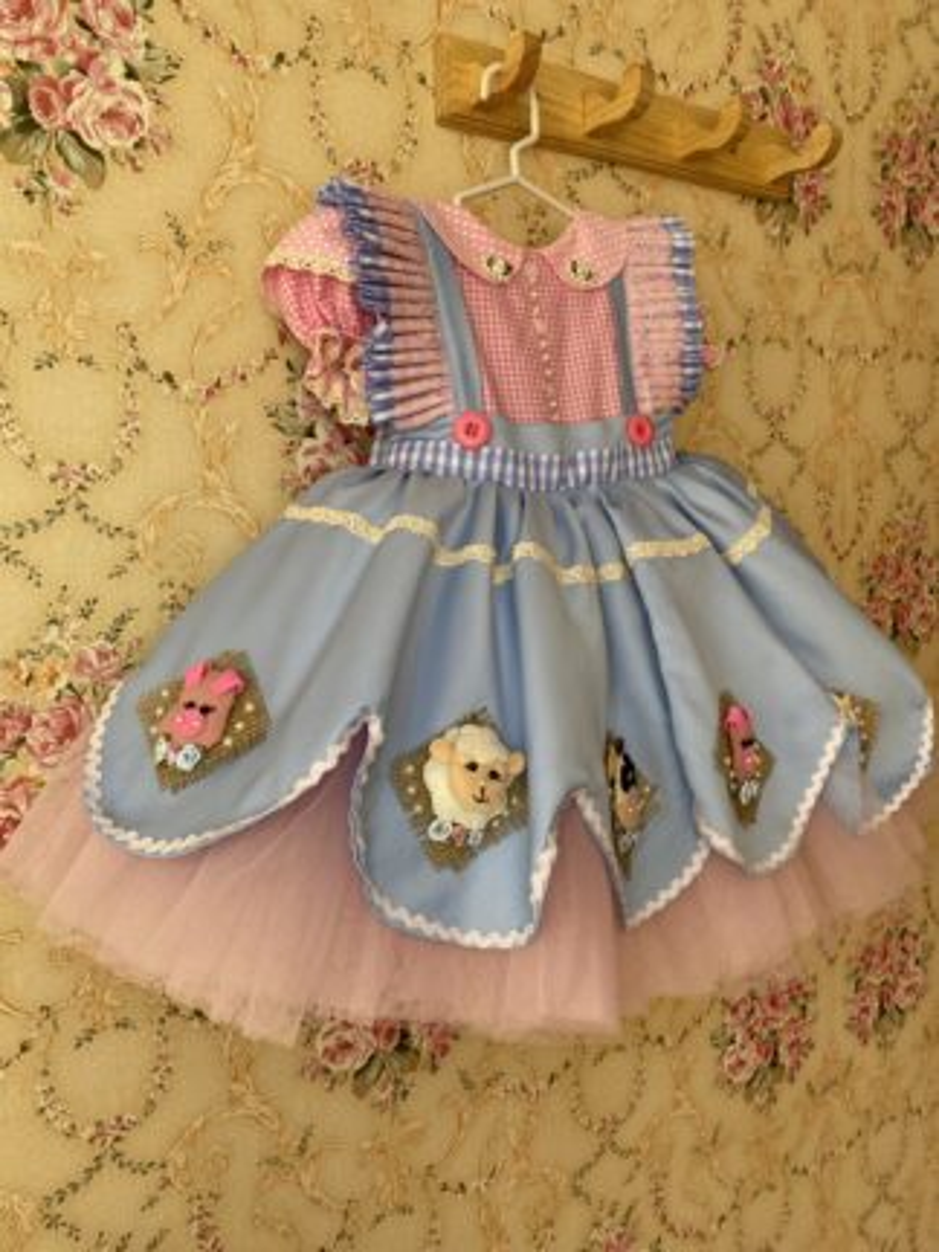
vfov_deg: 67.3
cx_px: 470
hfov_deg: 53.1
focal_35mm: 26
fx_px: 940
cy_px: 626
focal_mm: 4.25
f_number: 1.8
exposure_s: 1/122
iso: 64
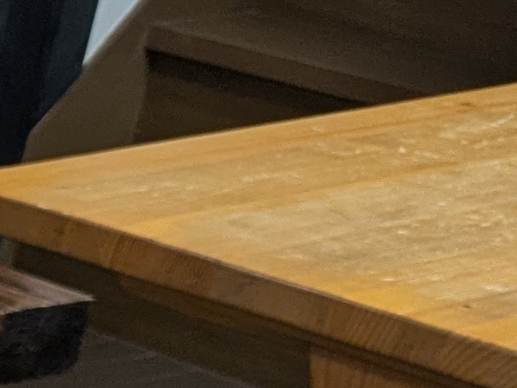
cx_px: -1190
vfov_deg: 7.7
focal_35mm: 185
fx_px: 2764
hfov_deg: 8.4
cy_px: 798
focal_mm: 5.43
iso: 55
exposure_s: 1/25
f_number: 1.89
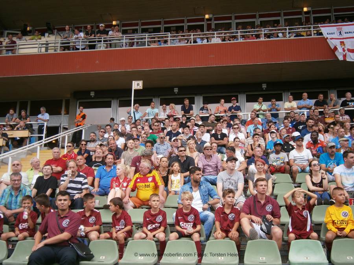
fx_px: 481
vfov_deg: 30.9
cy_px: 132
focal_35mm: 47
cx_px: 177
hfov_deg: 40.4
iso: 80
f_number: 3.4
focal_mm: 8.3
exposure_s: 1/160
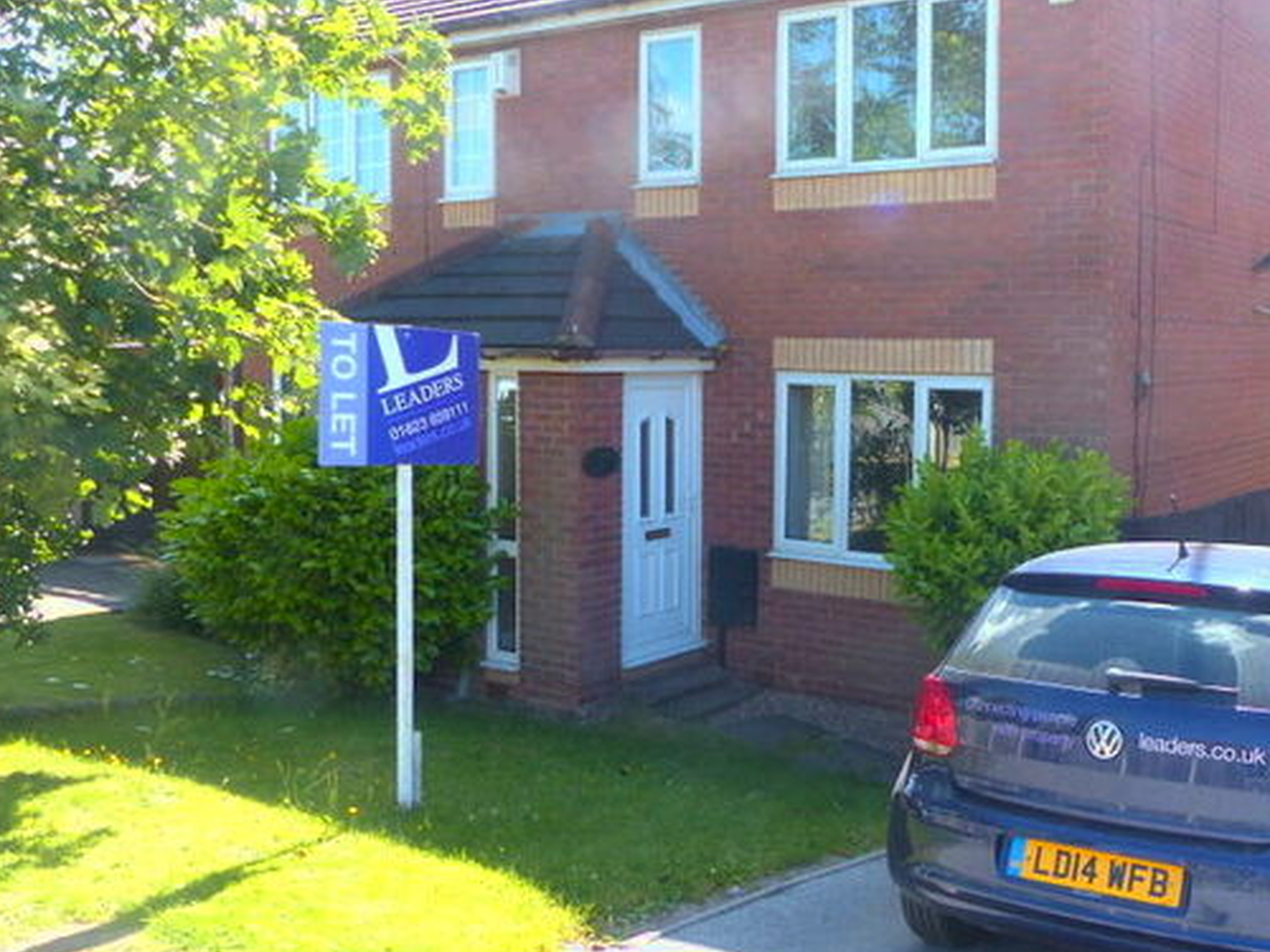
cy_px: 413
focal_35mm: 35
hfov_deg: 51.5
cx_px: 861
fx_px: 1284
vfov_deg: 40.6
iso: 100
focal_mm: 4.5
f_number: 4
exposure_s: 1/250
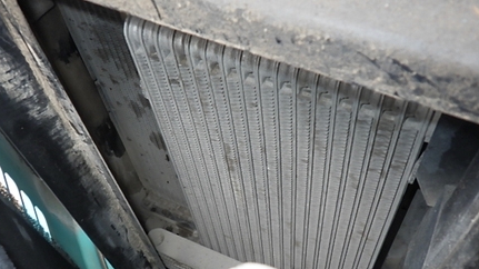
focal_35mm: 34
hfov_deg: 58.0
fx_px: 432
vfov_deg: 34.4
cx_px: 219
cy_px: 167
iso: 250
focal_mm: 5
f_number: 3.5
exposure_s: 1/50
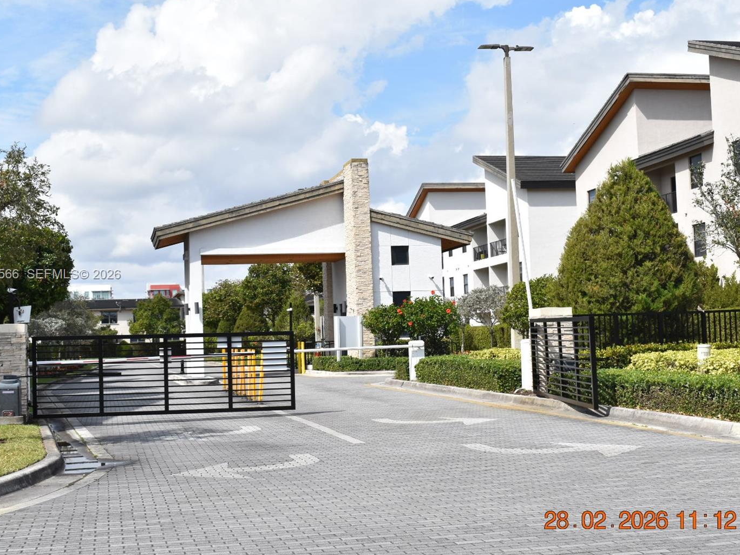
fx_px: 1154
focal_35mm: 54
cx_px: 385
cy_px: 275
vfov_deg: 27.0
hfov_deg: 35.5
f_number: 10
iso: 200
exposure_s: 1/400
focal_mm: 32
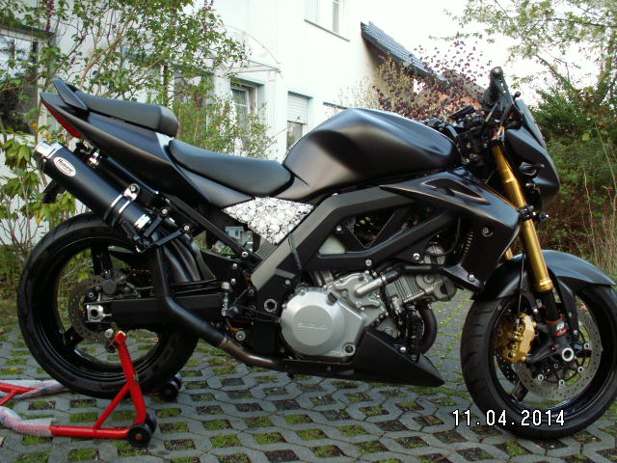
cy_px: 232
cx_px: 308
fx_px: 624
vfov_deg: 40.7
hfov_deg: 52.6
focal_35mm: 35
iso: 50
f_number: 2.8
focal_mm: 5.86
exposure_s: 1/40
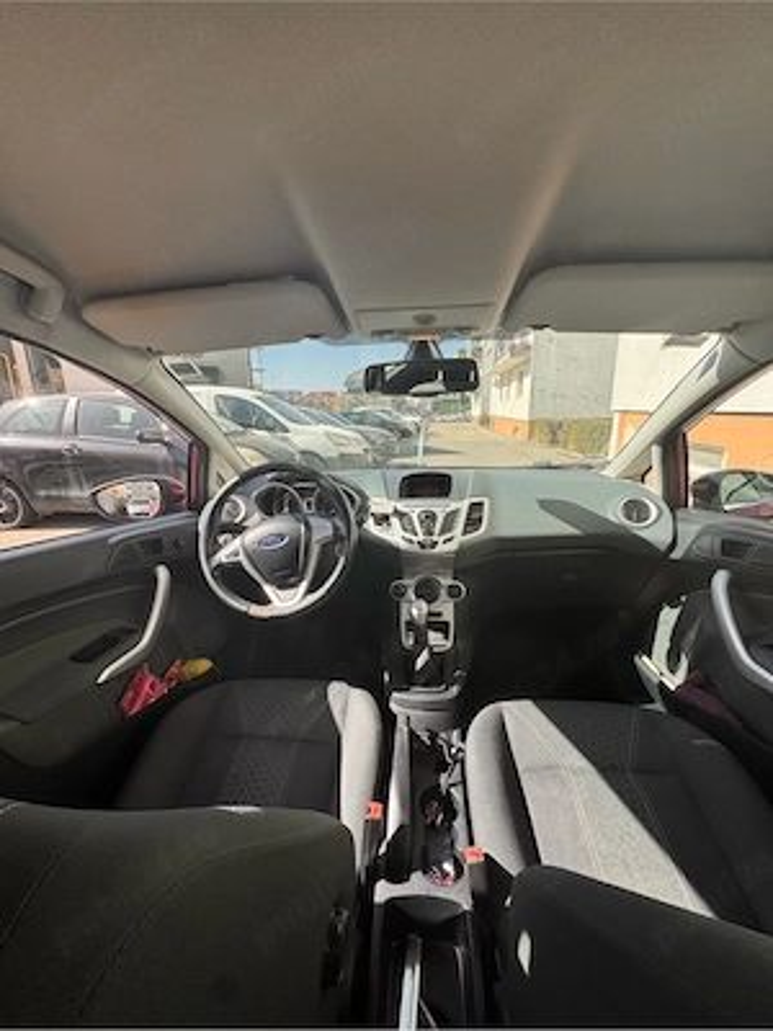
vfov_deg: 102.1
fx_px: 417
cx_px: 386
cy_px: 516
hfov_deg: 85.7
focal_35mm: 14
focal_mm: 2.22
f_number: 2.2
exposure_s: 1/537
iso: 40
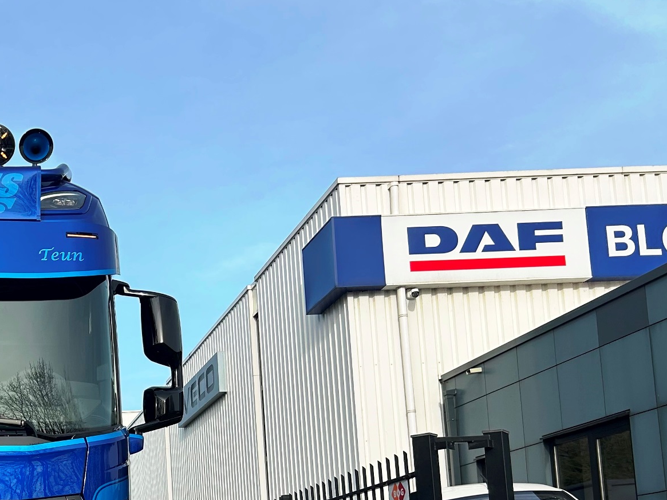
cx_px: -19
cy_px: 498
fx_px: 1040
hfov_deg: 32.4
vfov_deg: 25.7
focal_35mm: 54
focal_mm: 5.7
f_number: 1.5
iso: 50
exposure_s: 1/2208
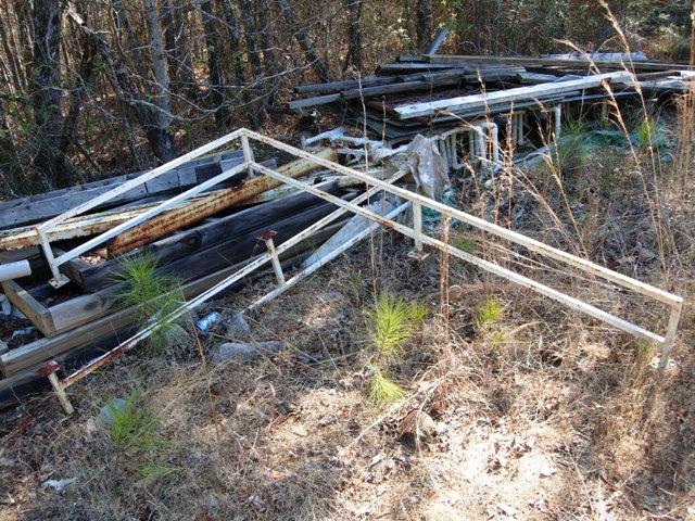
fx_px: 723
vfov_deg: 39.7
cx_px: 348
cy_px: 260
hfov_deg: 51.4
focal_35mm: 36
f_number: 4.3
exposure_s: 1/50.7
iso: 50
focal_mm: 7.5
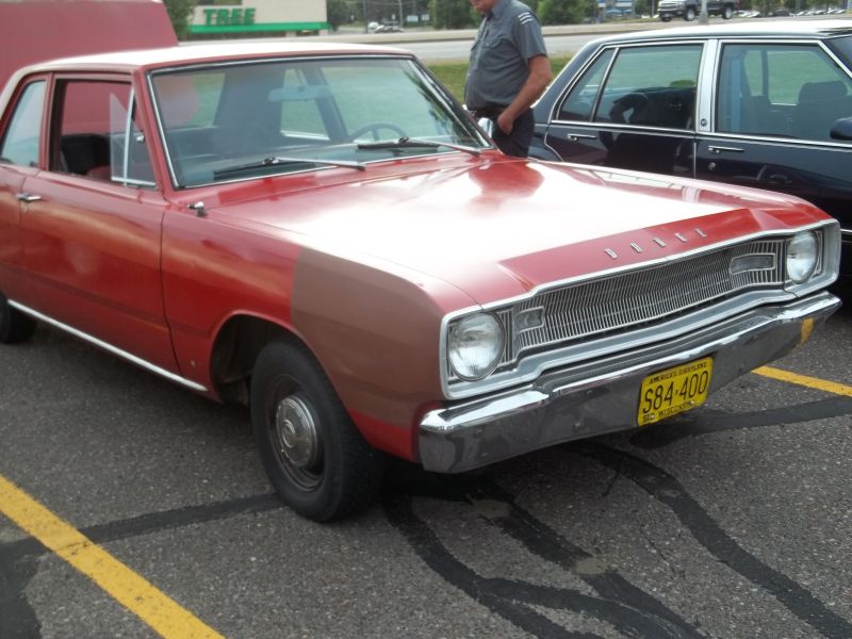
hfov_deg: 41.2
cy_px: 320
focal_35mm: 46
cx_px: 426
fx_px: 1132
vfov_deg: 31.5
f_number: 3.7
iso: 64
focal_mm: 8.3
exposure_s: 1/160
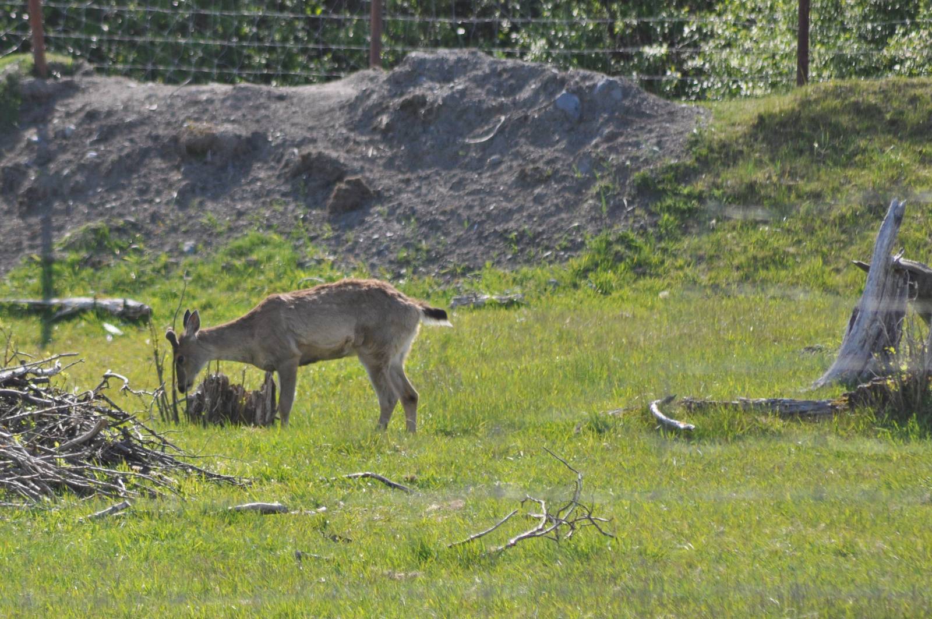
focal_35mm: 450
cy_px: 310
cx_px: 466
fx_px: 11637
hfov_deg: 4.6
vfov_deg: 3.0
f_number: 5.6
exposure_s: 1/1000
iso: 400
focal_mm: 300
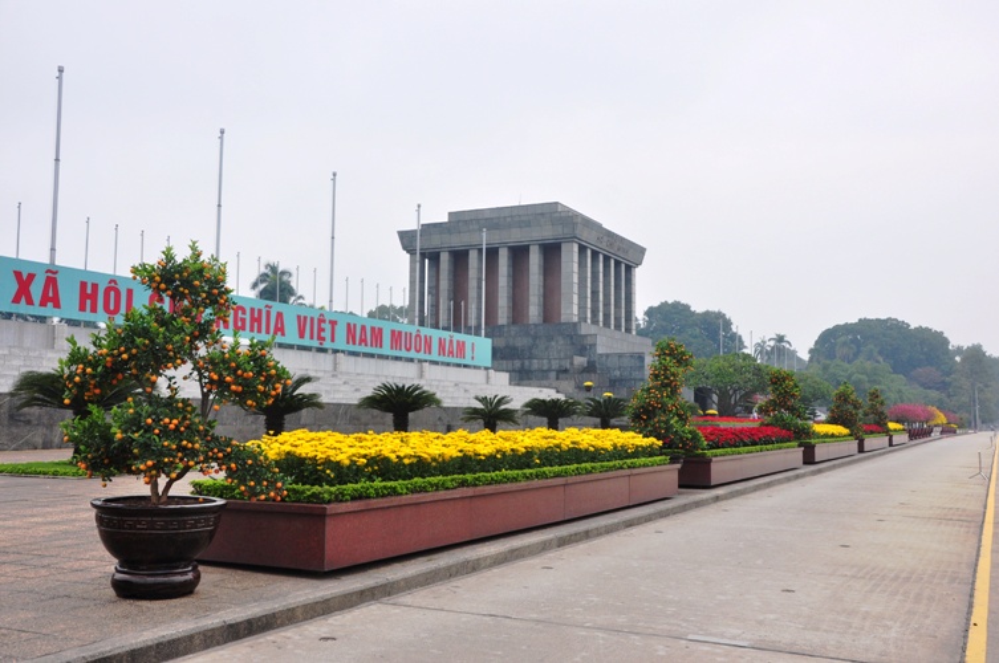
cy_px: 332
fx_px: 998
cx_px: 500
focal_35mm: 36
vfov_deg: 36.8
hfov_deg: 53.2
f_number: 9
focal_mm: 24
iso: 500
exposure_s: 1/80
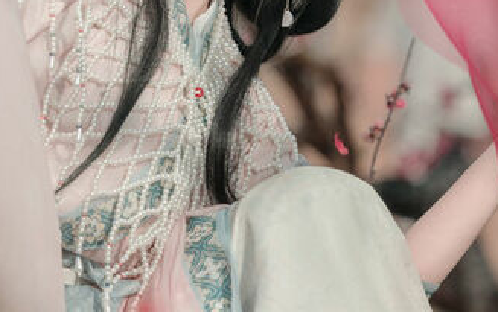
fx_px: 6751
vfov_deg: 2.6
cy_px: 114
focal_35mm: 497
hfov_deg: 4.2
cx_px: 75
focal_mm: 153
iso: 50
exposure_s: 1/1000
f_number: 2.8
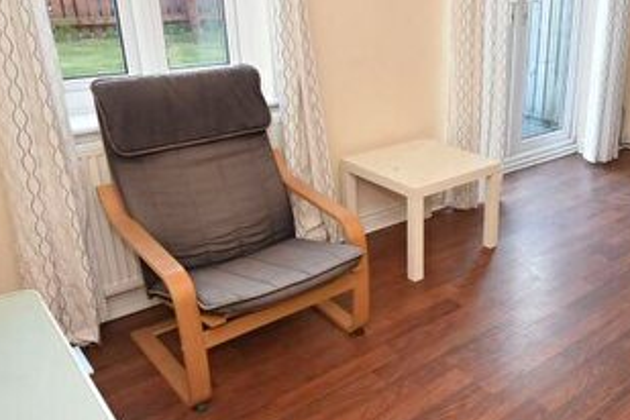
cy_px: 179
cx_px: 485
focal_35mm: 34
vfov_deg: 38.8
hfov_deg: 52.9
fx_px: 595
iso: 720
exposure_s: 1/60
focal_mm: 10
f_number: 4
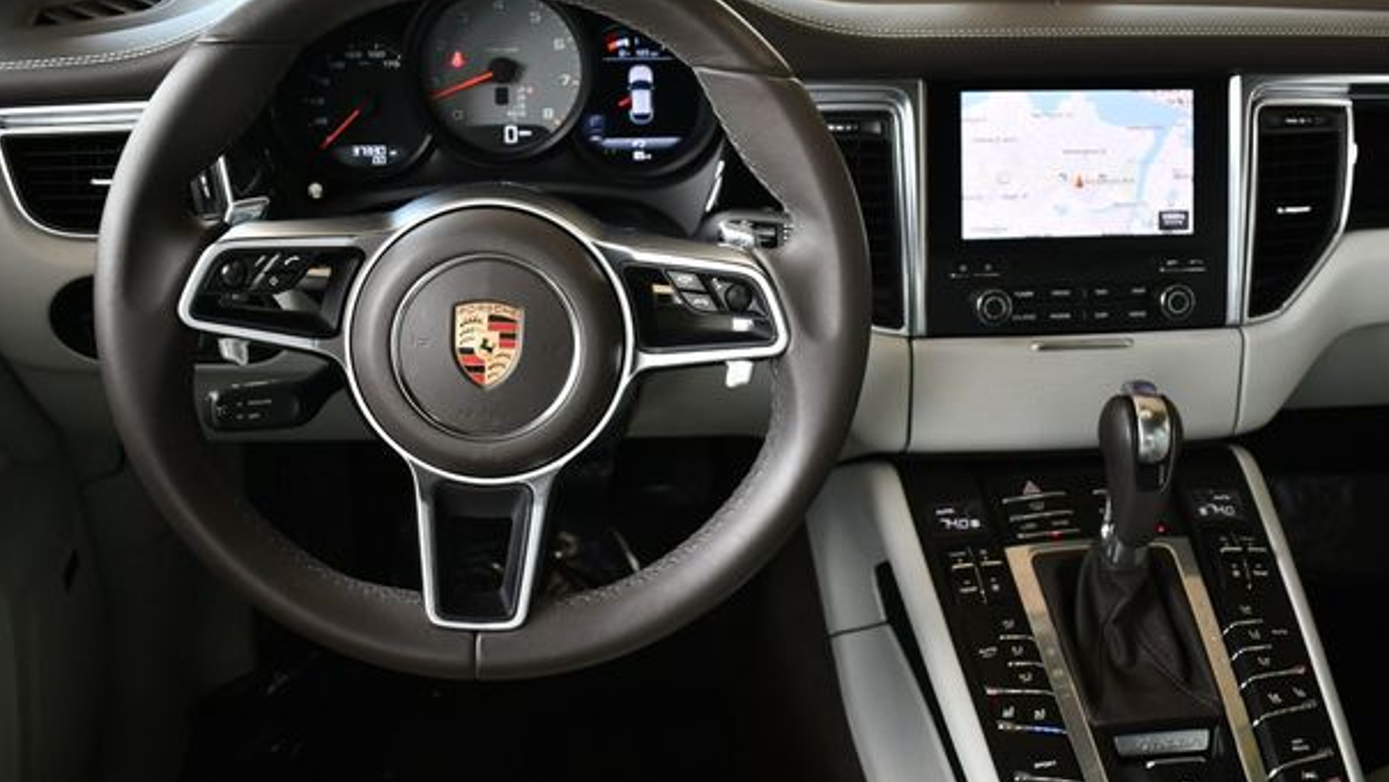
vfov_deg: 29.7
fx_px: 1473
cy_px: 324
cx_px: 713
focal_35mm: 40
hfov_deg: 50.5
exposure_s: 1/250
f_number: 3.5
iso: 500
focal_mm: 18
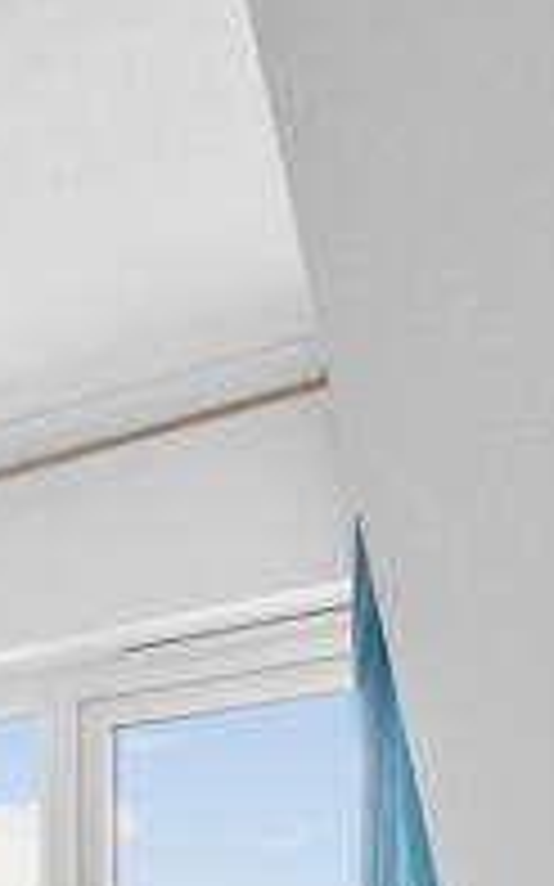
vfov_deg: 23.7
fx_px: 1789
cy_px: 1226
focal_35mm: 74
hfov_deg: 14.0
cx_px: -640
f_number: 16
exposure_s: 1/4
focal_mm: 14
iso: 200
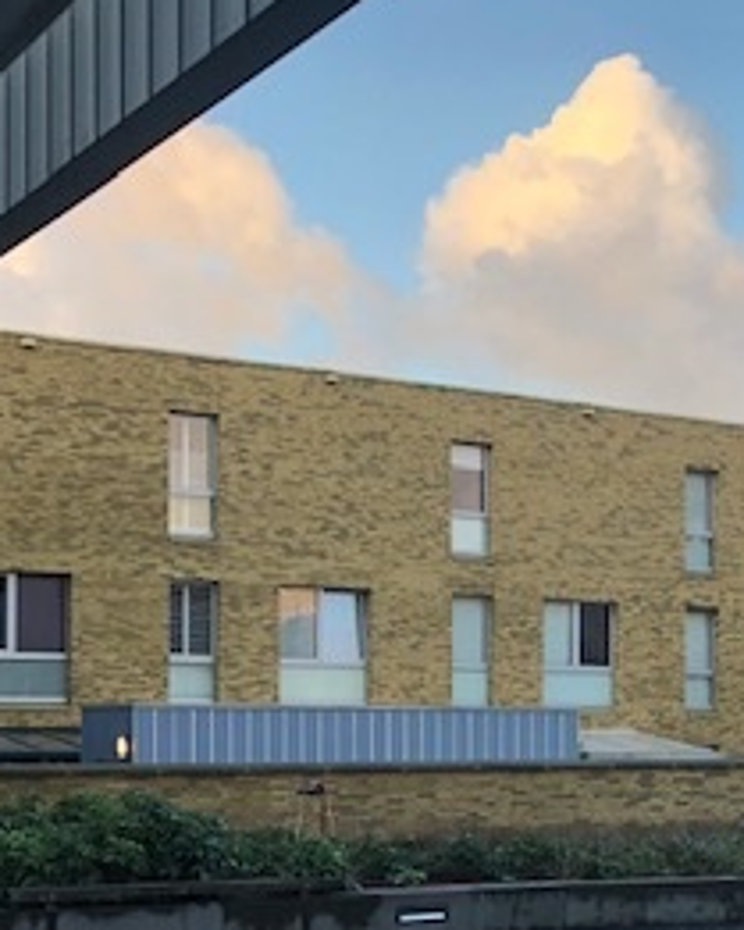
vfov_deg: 27.7
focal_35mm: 67
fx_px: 1843
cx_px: 822
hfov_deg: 21.6
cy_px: 755
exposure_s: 1/130
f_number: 1.8
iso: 20
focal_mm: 3.99
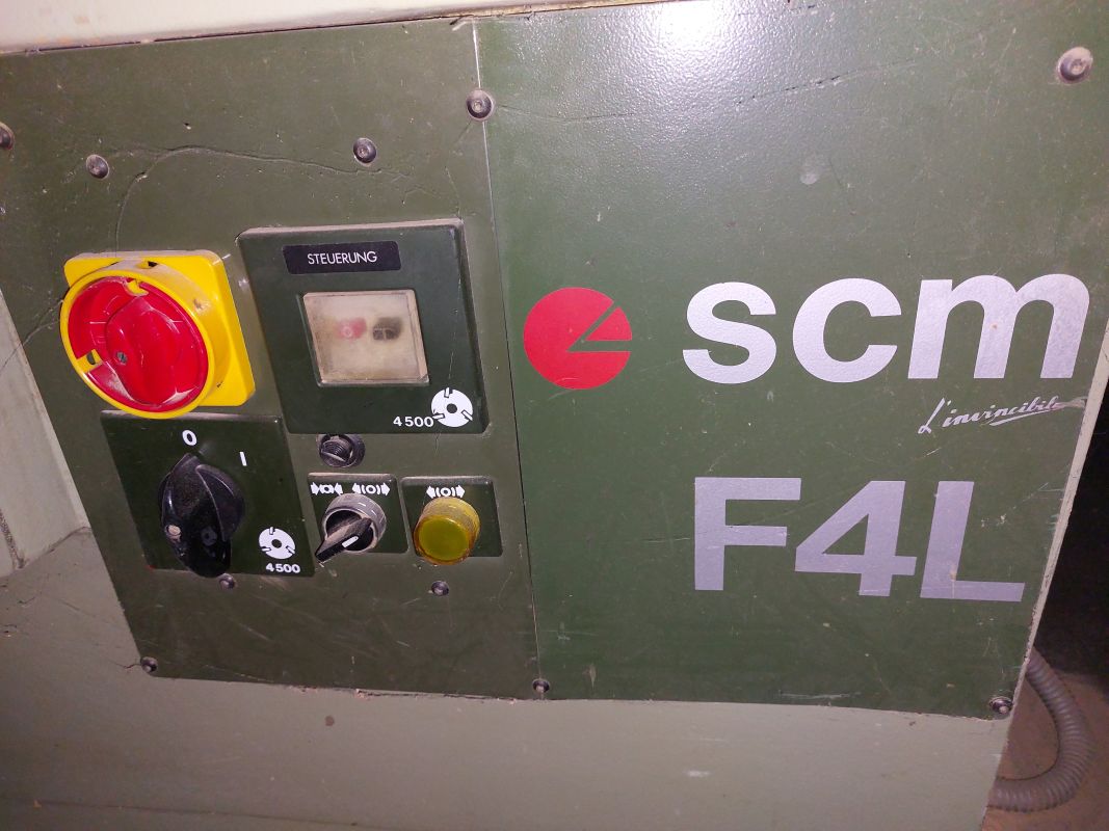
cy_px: 416
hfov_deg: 69.4
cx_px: 554
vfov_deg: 54.9
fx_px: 801
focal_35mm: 25
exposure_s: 1/100
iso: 250
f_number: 1.8
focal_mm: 5.23
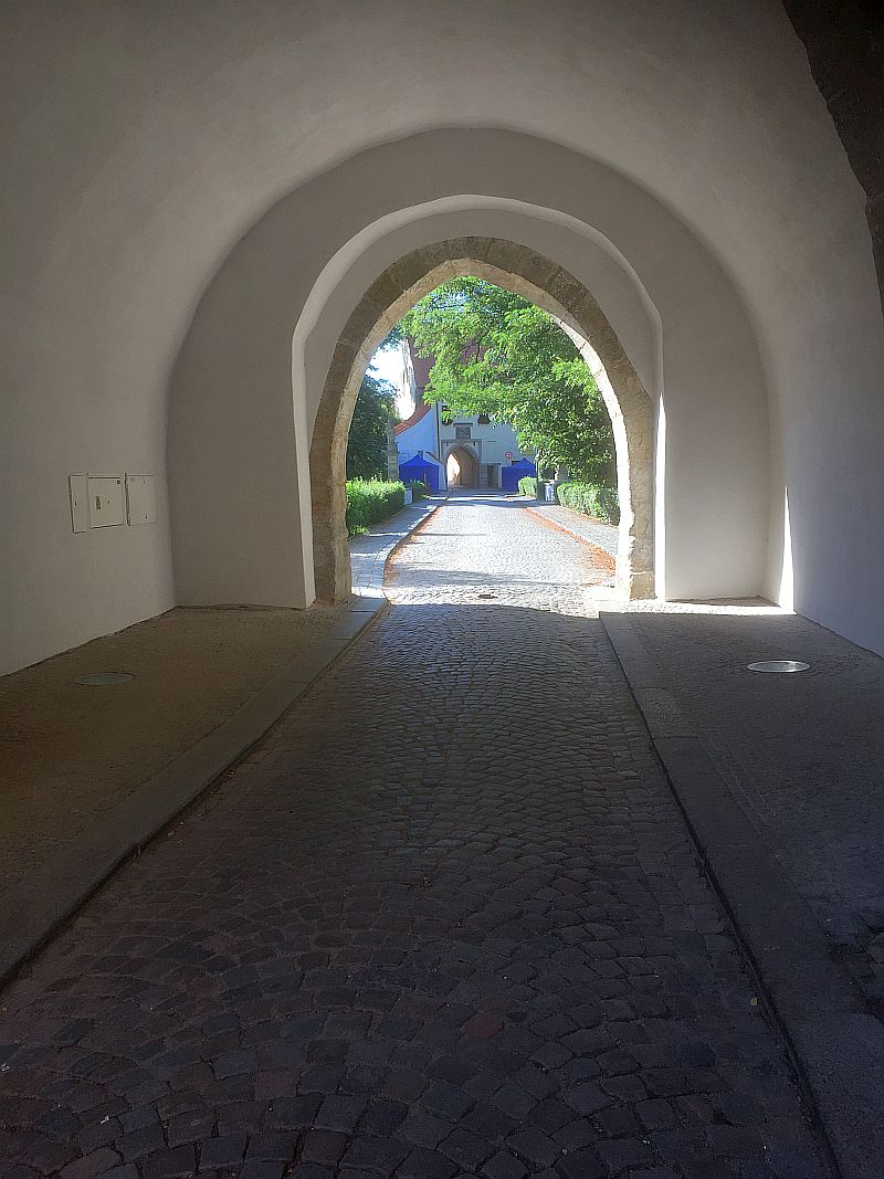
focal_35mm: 29
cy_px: 590
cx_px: 442
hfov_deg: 48.2
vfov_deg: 61.7
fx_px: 988
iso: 32
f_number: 2.2
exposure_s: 1/329
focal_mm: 4.15
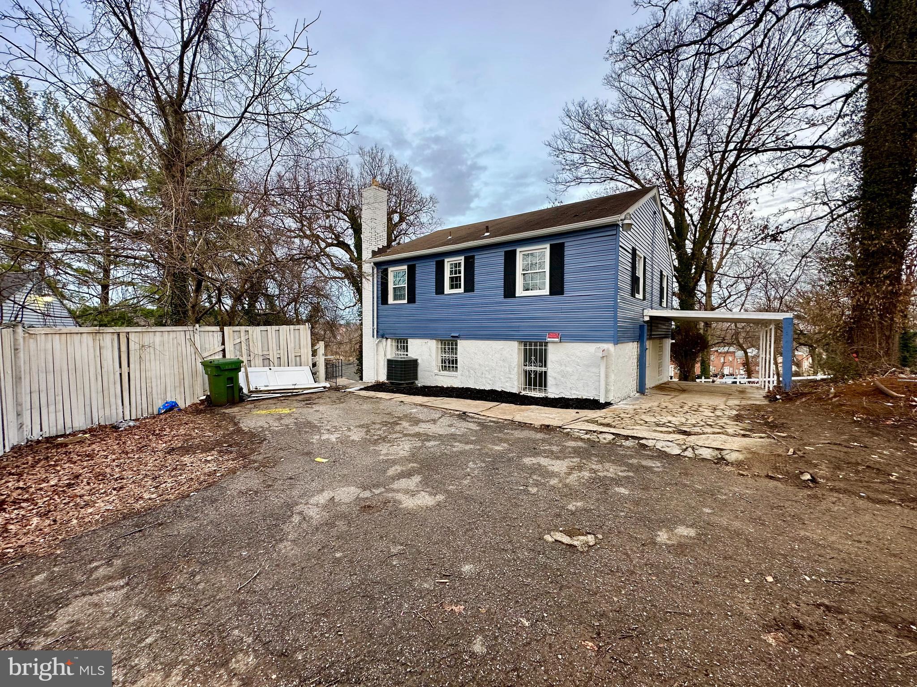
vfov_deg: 85.7
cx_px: 458
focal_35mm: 14
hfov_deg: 102.1
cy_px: 344
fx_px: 371
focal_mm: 2.22
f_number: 2.2
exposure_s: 1/99
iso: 50
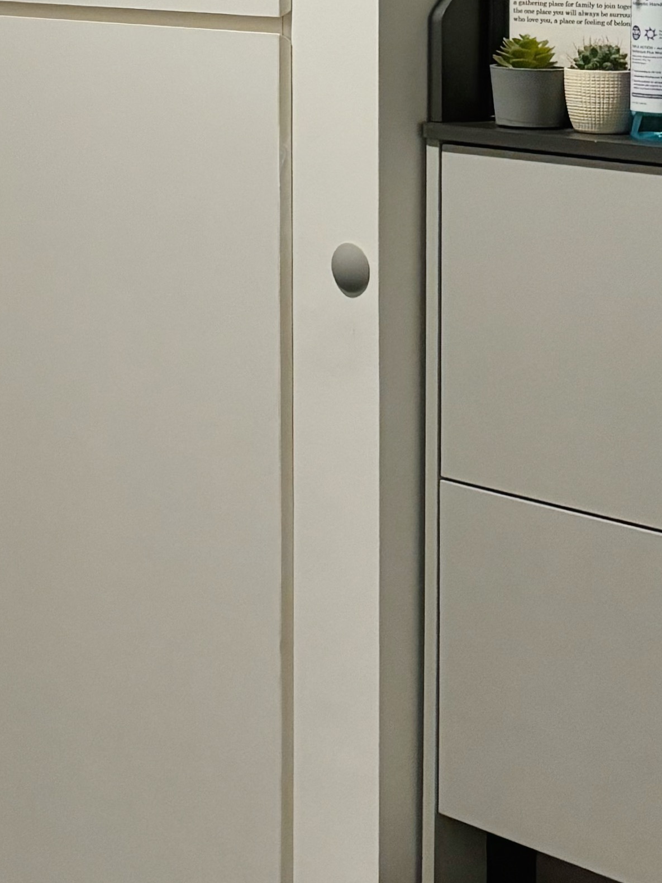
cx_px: -15
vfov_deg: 20.0
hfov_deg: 15.4
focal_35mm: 94
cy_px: -63
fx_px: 2397
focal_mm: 5.96
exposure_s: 1/50
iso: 500
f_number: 1.6
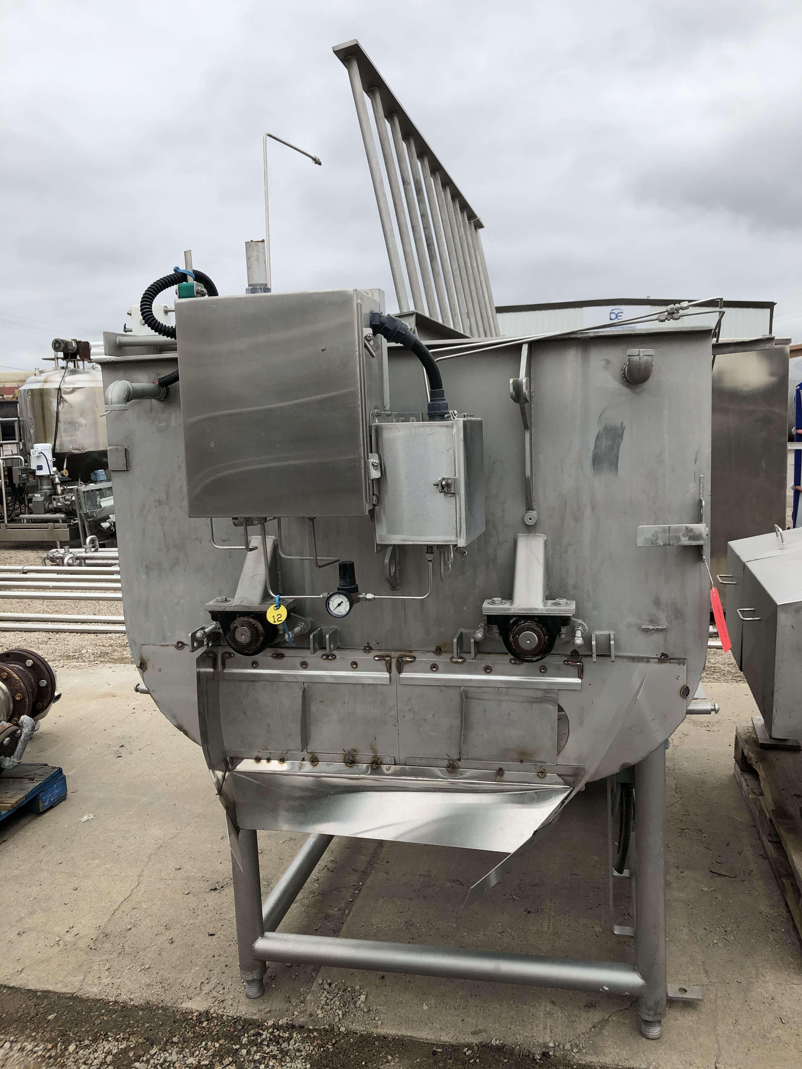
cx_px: 401
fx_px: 865
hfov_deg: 49.7
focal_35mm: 28
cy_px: 534
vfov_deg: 63.4
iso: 20
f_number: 1.8
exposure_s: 1/771
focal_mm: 3.99
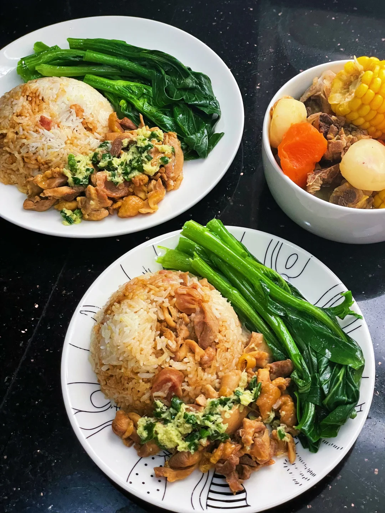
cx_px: 192
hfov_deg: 28.0
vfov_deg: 36.8
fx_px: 771
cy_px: 256
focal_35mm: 52
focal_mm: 6
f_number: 2
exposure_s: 1/99
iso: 160
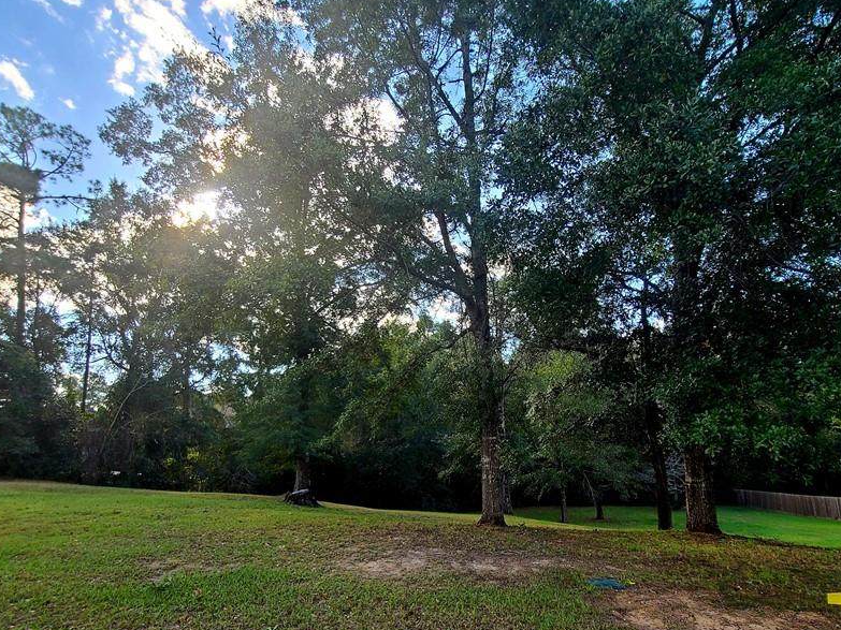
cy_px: 387
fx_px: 413
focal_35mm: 17
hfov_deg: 91.0
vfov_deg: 73.6
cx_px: 438
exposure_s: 1/222
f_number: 2.2
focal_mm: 2.2
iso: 50
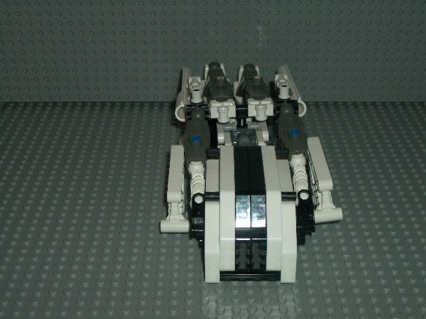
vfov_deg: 23.7
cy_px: 160
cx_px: 213
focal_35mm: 62
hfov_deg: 31.2
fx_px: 763
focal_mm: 10.2
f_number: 3.5
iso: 100
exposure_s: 1/60
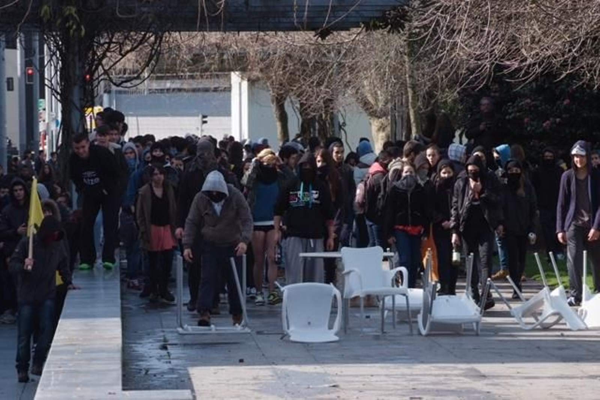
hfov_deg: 7.2
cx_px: 300
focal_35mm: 285
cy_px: 200
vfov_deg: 4.8
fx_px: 4751
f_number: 9
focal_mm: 190
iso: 500
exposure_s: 1/285
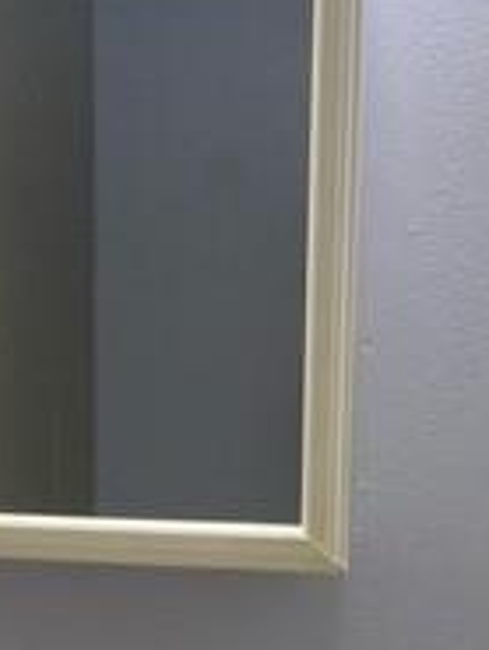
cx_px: 70
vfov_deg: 21.0
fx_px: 1693
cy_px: 664
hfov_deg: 16.3
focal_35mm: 90
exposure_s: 1/120
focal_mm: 4.25
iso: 64
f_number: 1.8
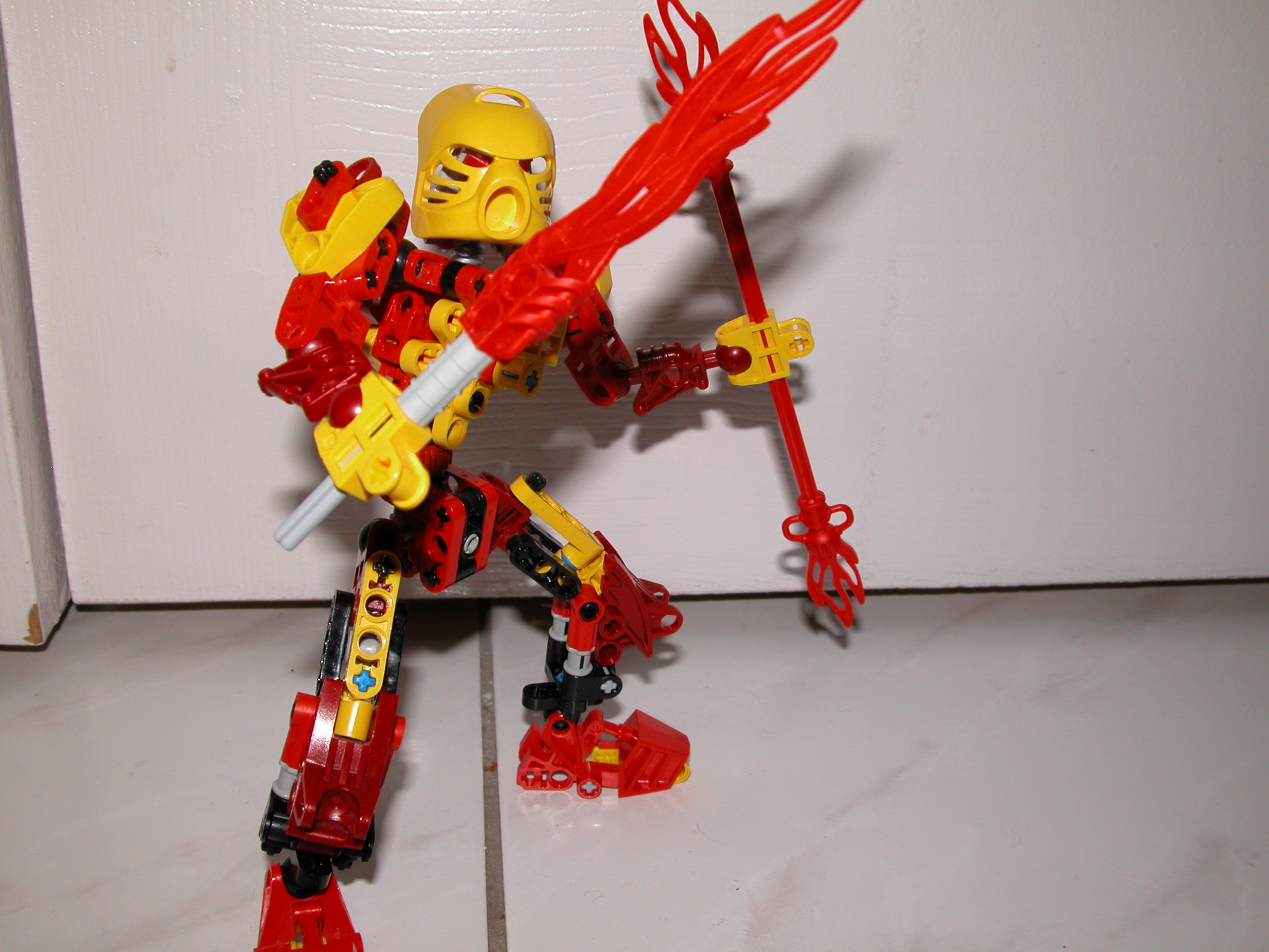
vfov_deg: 40.7
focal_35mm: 35
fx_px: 1283
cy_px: 476
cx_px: 634
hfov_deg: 52.6
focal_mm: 8.9
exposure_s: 1/60
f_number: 4.5
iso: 100
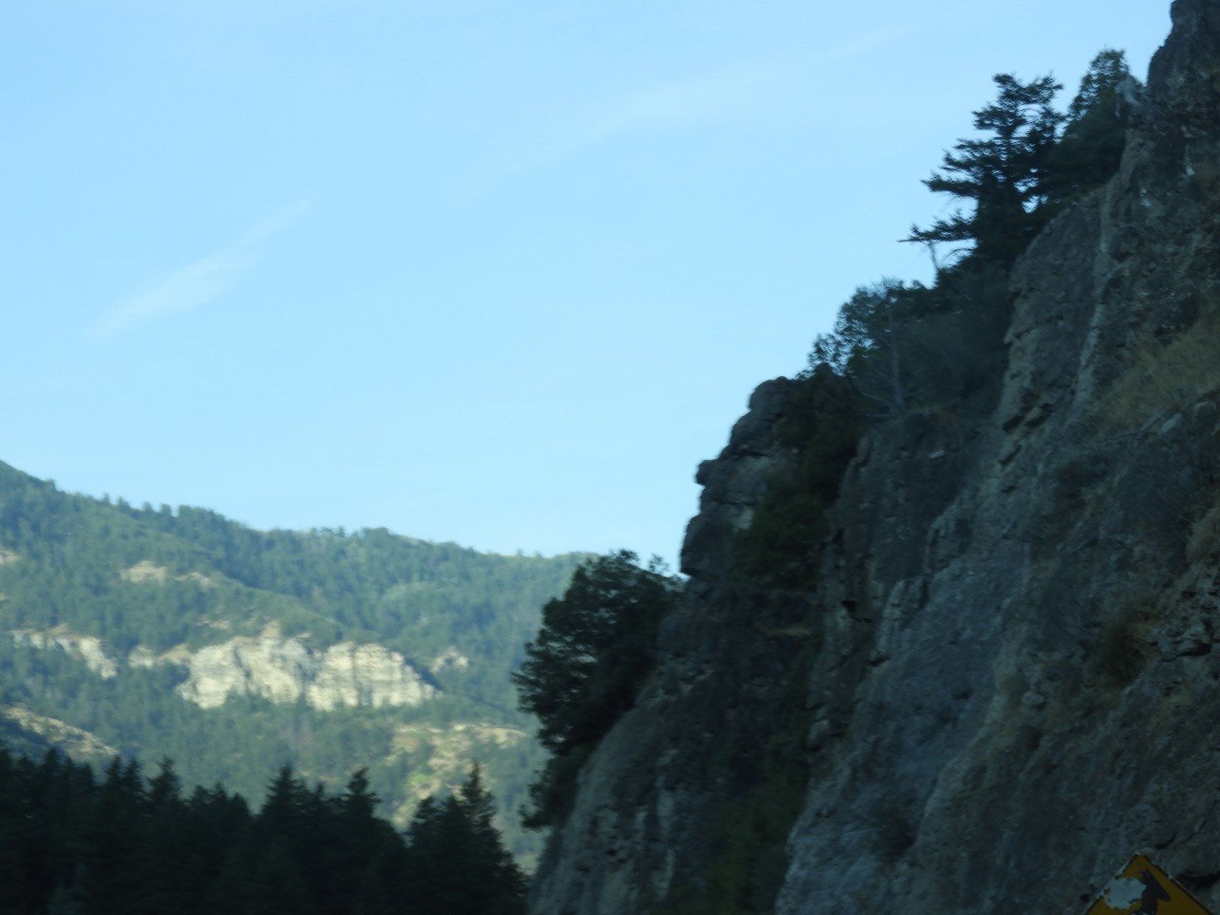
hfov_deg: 18.7
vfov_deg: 14.1
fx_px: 3701
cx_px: 610
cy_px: 458
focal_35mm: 105
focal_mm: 18.8
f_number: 4.8
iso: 100
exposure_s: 1/200
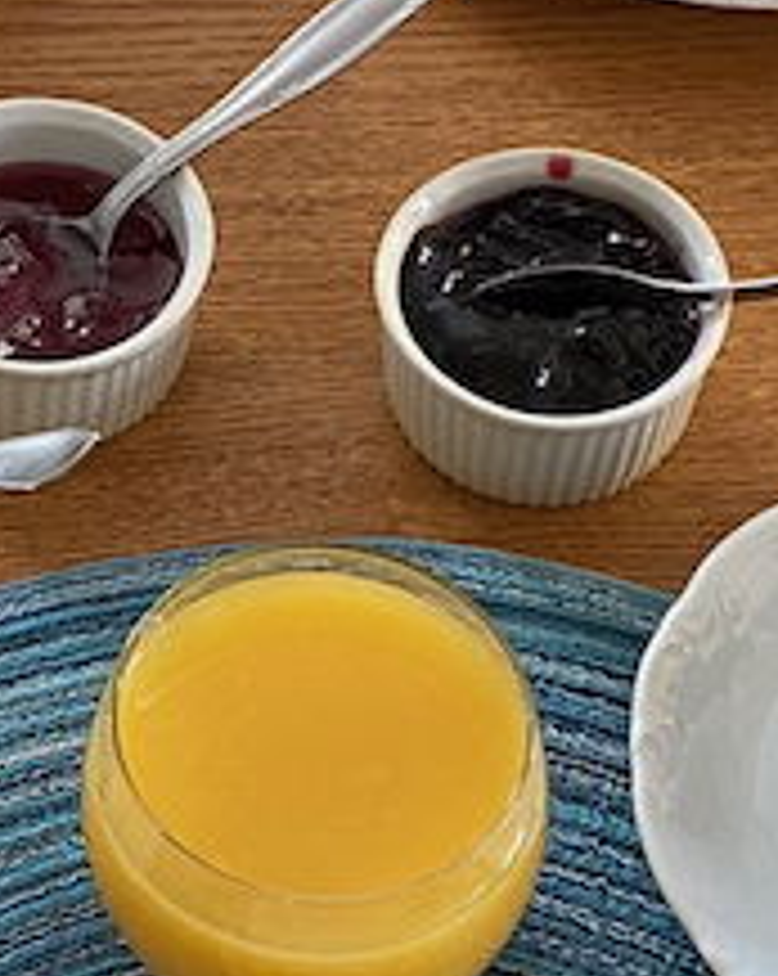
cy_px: 508
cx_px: 40
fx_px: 4326
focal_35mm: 150
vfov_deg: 12.9
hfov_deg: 10.2
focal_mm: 4.25
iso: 125
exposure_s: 1/69
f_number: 1.8
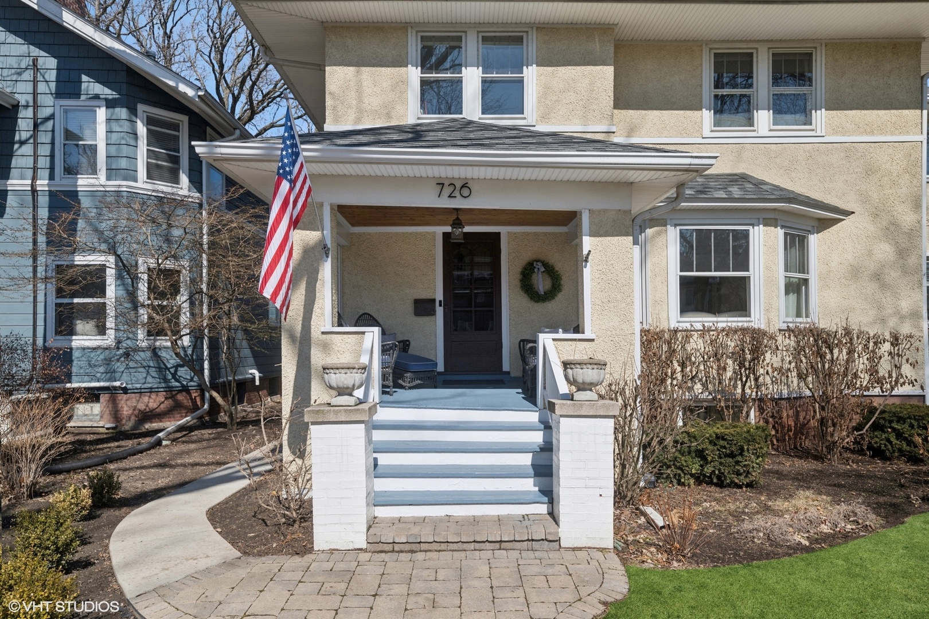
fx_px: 619
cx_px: 464
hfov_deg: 73.7
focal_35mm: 24
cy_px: 310
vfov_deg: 53.1
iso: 200
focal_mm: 24
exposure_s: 1/500
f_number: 8
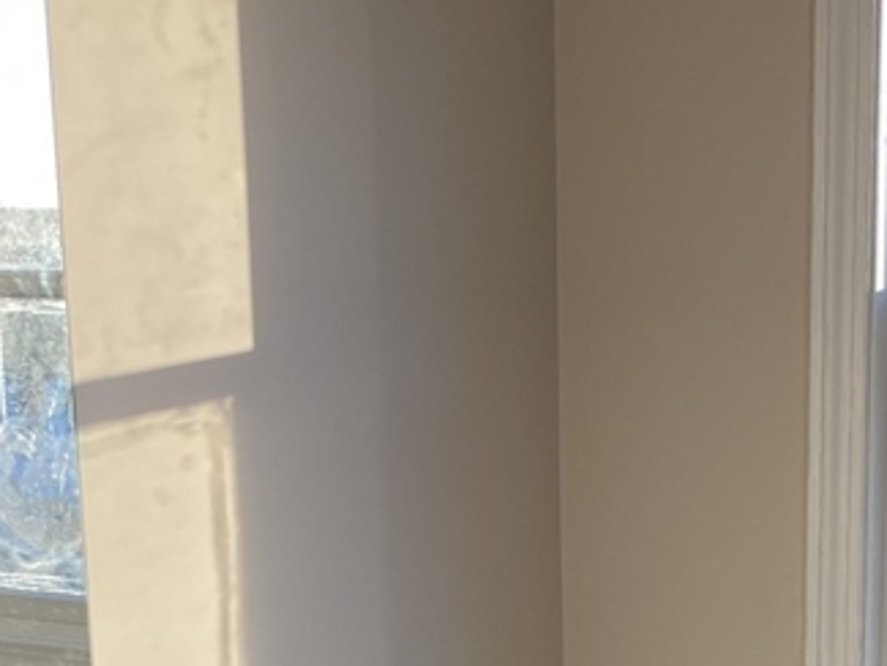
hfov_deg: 23.6
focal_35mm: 82
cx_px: 666
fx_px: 2102
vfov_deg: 17.3
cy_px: 770
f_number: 1.8
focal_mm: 4.25
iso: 32
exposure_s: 1/121
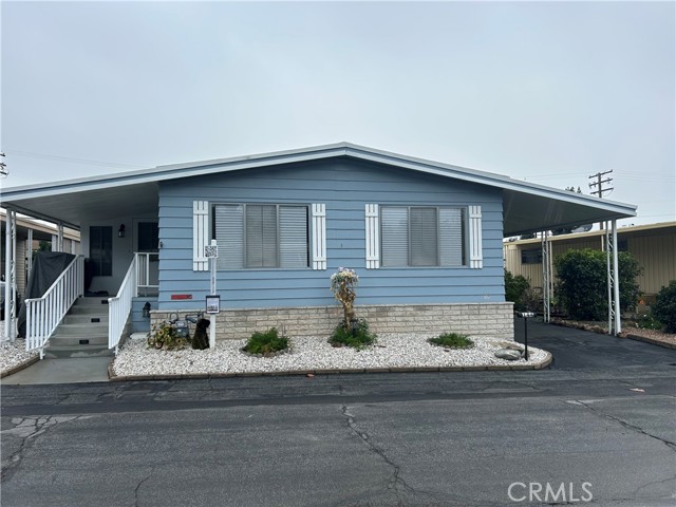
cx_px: 338
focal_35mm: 26
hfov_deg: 67.3
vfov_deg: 53.1
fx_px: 508
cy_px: 254
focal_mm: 5.7
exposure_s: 1/1252
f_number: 1.5
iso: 50
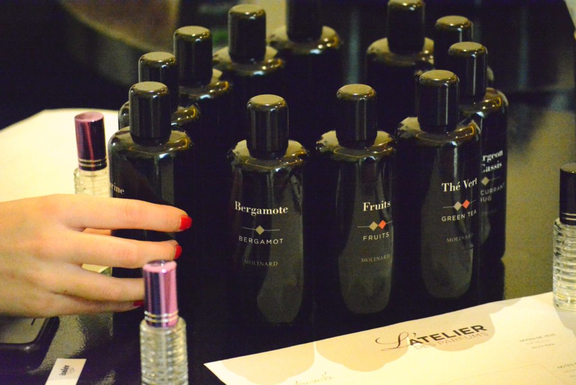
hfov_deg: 13.4
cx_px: 288
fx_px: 2448
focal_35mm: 153
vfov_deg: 9.0
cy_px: 192
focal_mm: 102
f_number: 4.5
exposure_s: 1/250
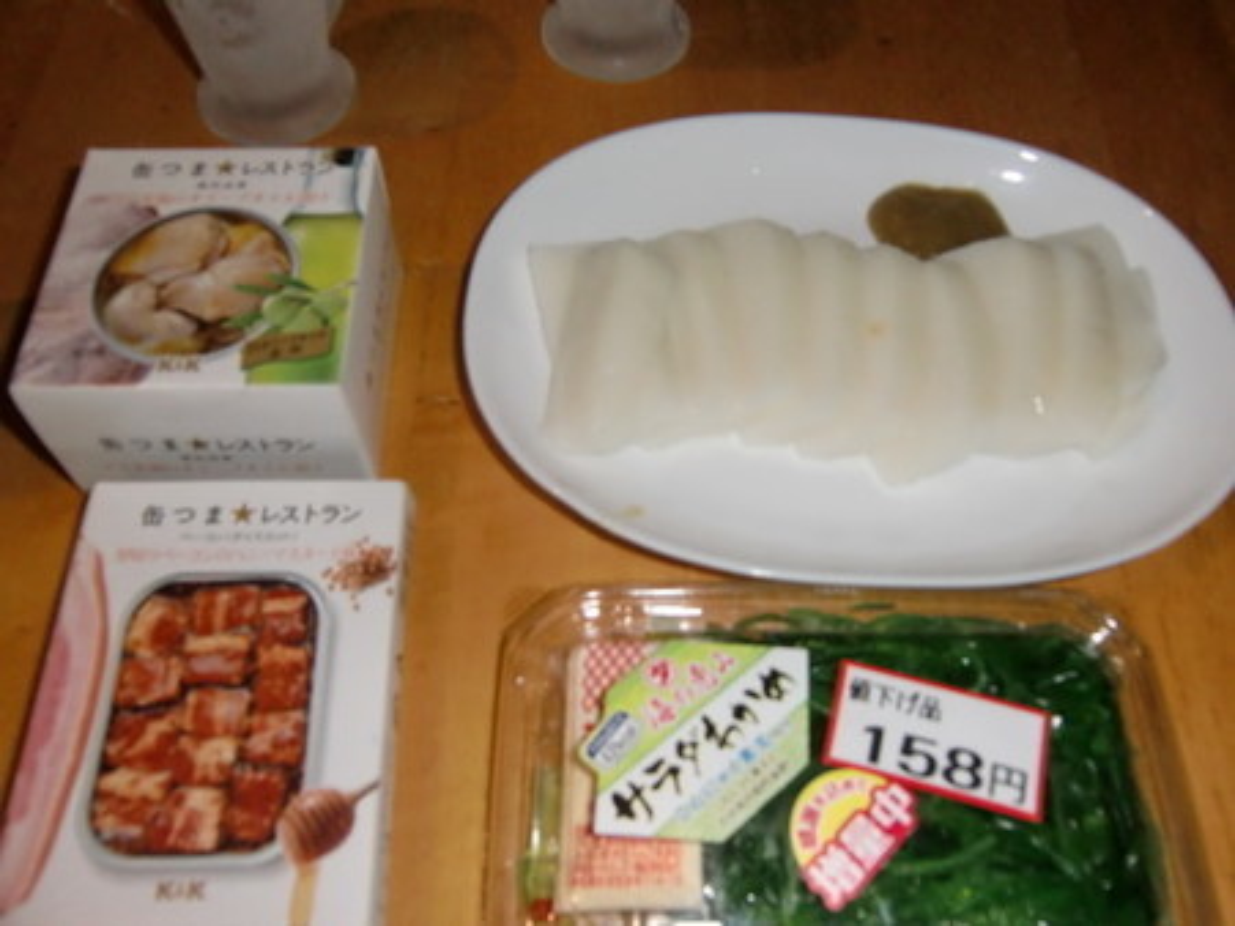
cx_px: 618
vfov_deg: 48.2
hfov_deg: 61.7
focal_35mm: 29
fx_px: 1034
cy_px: 463
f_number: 3.5
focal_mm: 5.2
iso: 400
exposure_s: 1/30
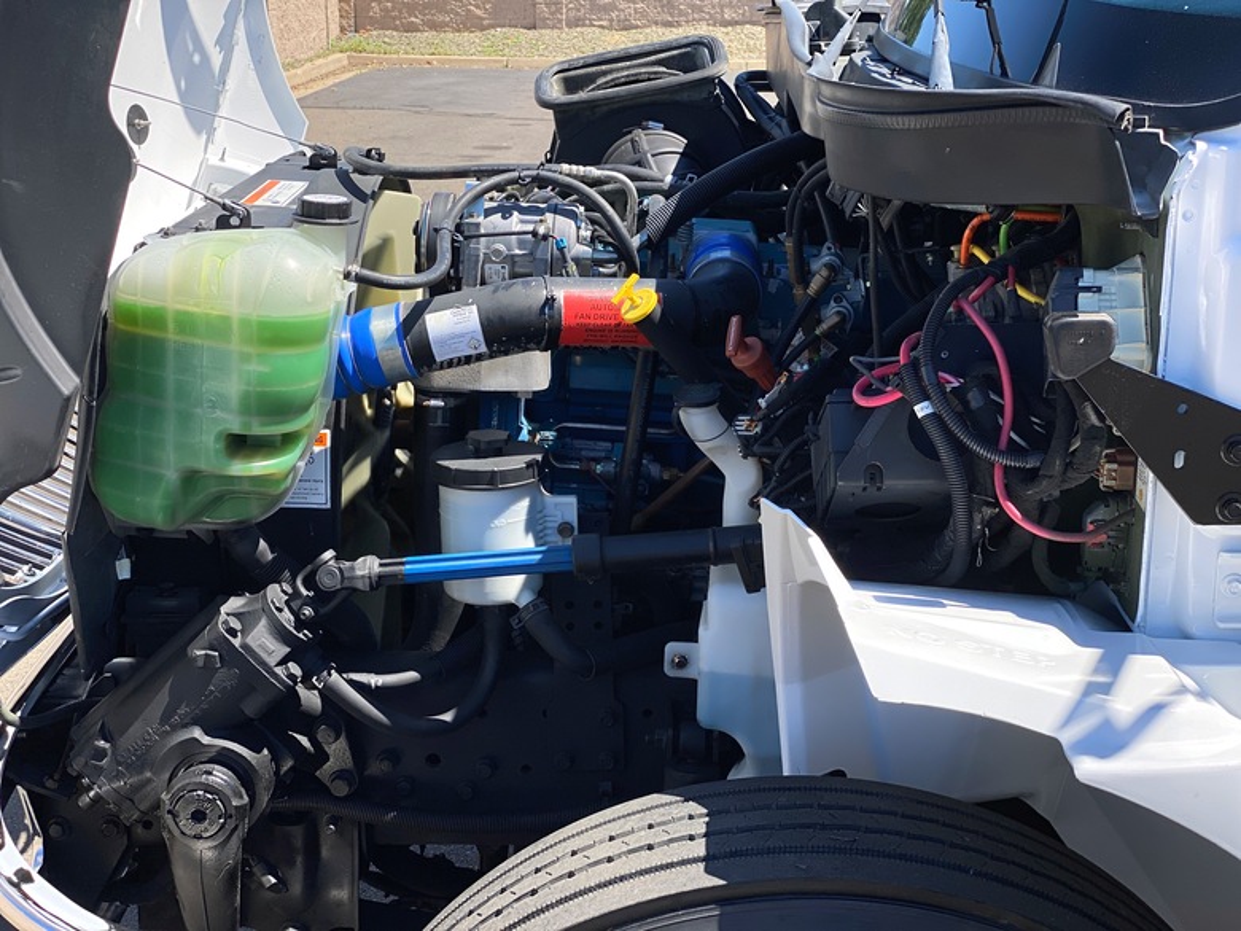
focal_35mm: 52
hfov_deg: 36.8
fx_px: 1864
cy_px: 466
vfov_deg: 28.0
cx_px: 620
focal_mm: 6
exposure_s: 1/1546
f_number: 2
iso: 20
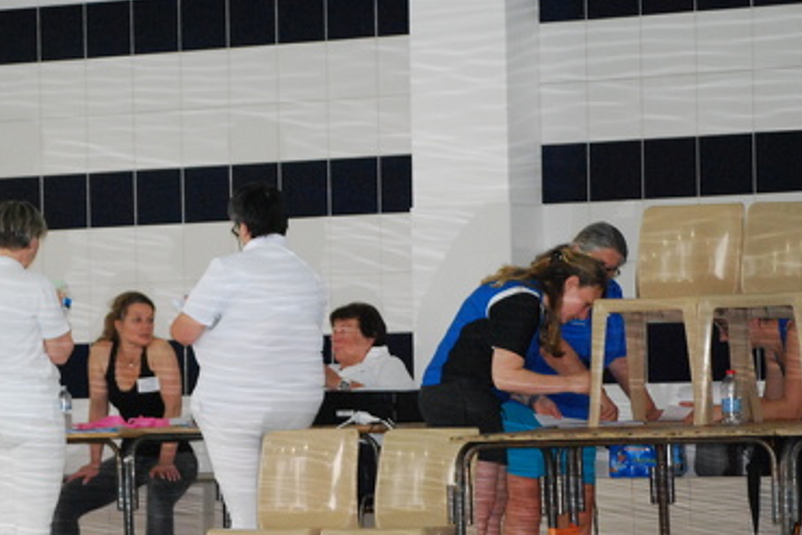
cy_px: 292
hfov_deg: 9.6
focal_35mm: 213
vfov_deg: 6.5
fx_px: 4747
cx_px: 210
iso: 1250
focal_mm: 82
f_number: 4.5
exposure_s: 1/125
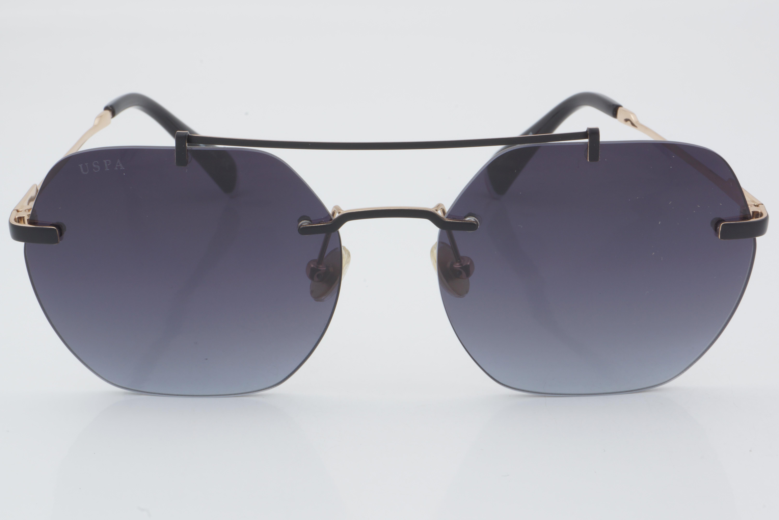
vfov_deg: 16.6
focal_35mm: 82
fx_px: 1785
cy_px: 260
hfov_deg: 24.6
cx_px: 390
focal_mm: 55
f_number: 32
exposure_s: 1/3
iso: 100
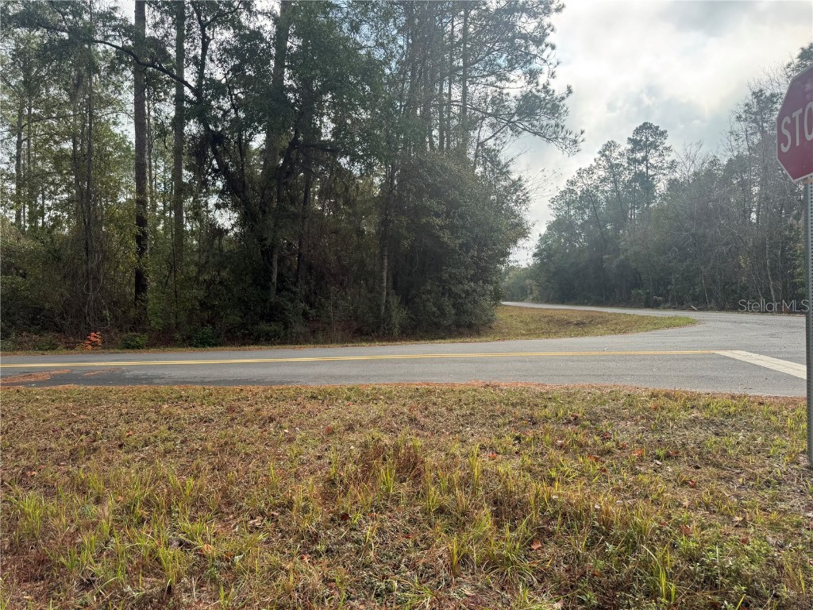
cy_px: 305
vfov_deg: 56.8
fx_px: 564
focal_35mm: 24
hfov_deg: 71.6
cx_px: 406
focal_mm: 6.76
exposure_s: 1/1524
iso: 80
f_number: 1.78
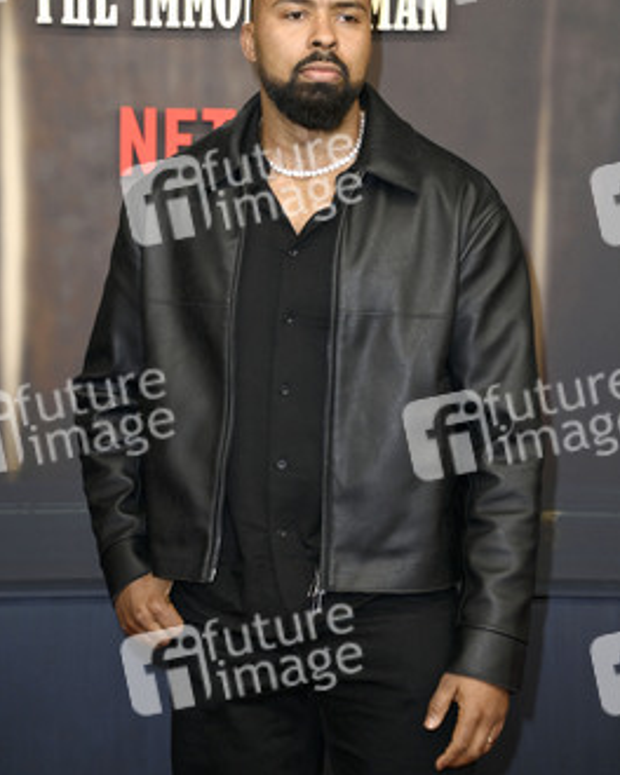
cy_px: 308
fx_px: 3028
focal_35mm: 132
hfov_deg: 11.7
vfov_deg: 14.6
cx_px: 310
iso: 500
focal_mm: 116
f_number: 5.6
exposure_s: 1/250
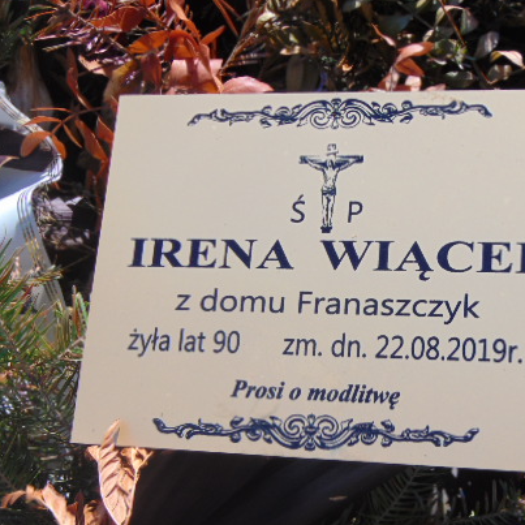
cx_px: 349
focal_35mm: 59
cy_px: 300
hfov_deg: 28.9
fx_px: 1012
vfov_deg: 29.0
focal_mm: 7.6
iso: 80
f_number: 3.3
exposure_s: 1/800
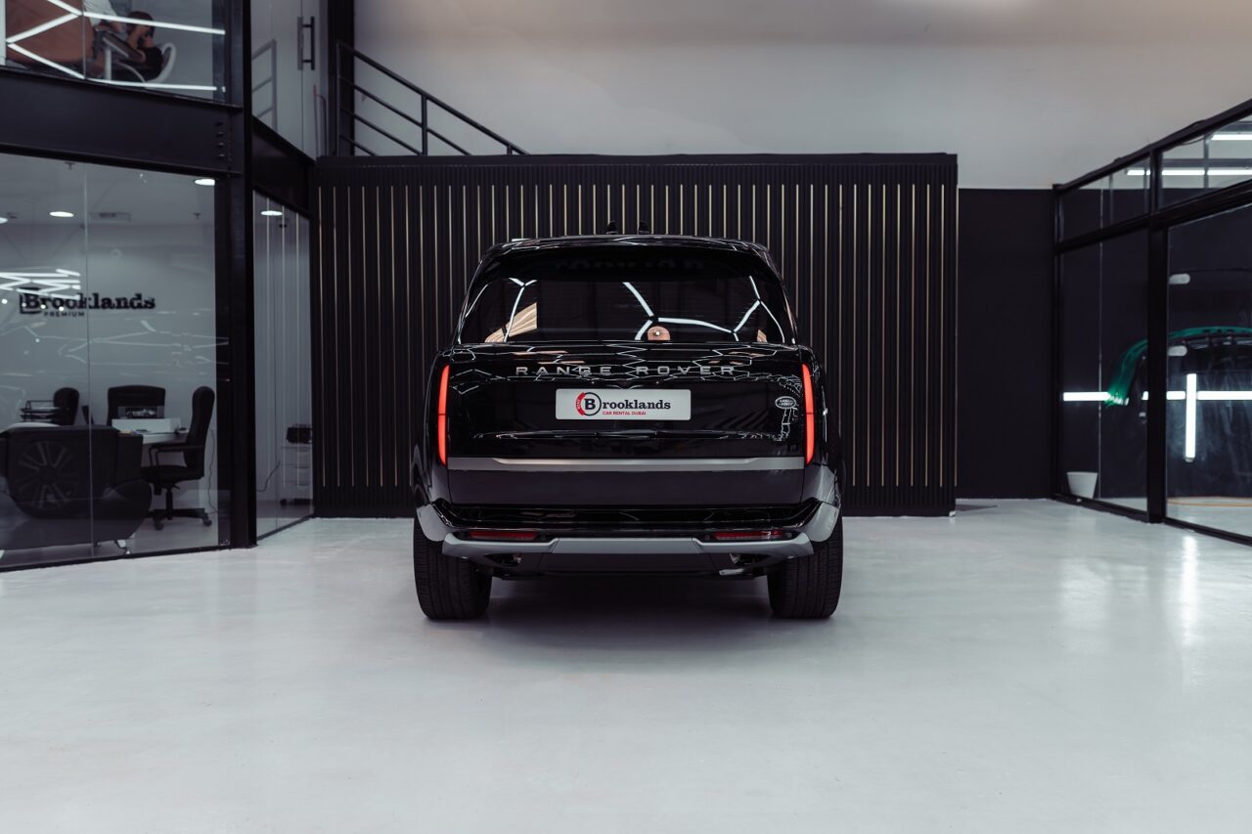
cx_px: 626
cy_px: 417
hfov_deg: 54.4
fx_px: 1217
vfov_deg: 37.8
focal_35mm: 35
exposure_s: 1/160
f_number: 2.2
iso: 100
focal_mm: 35
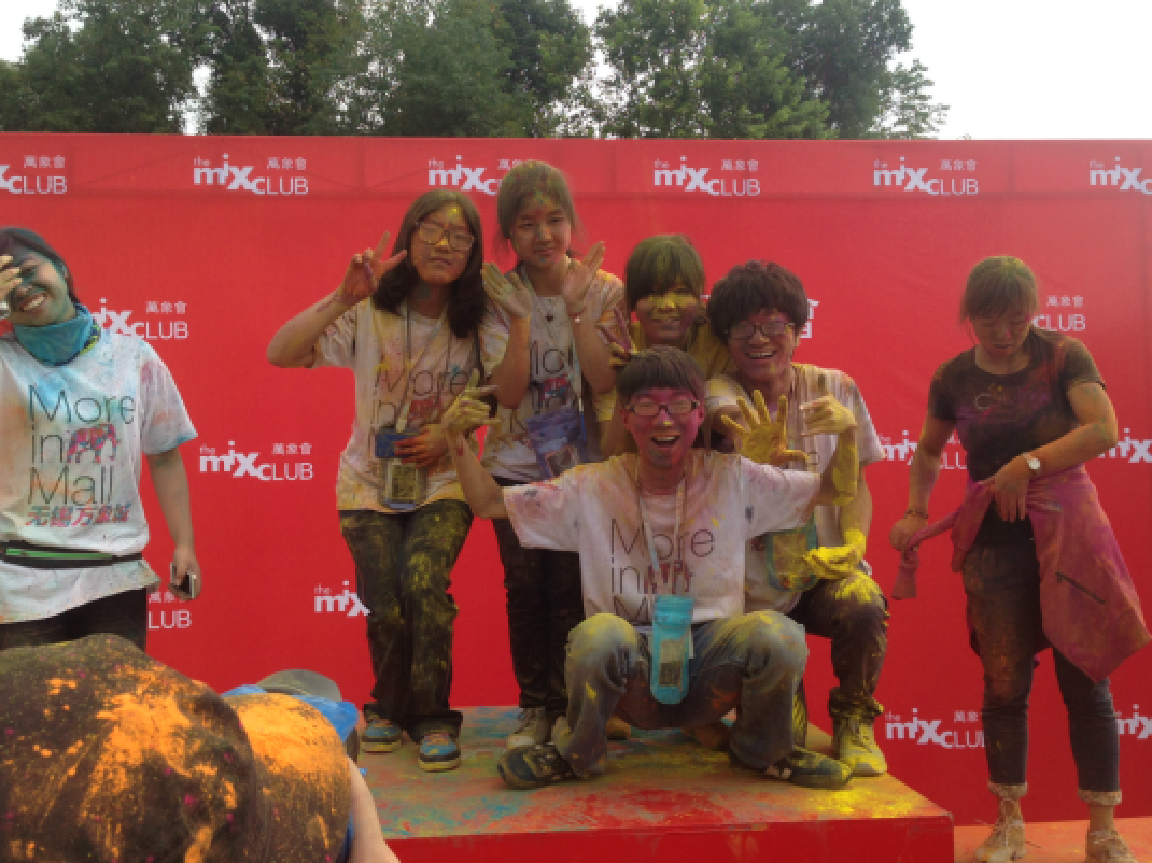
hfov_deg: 50.1
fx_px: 1231
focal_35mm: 37
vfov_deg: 38.6
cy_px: 418
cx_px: 547
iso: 50
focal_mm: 4.12
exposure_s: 1/775
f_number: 2.4
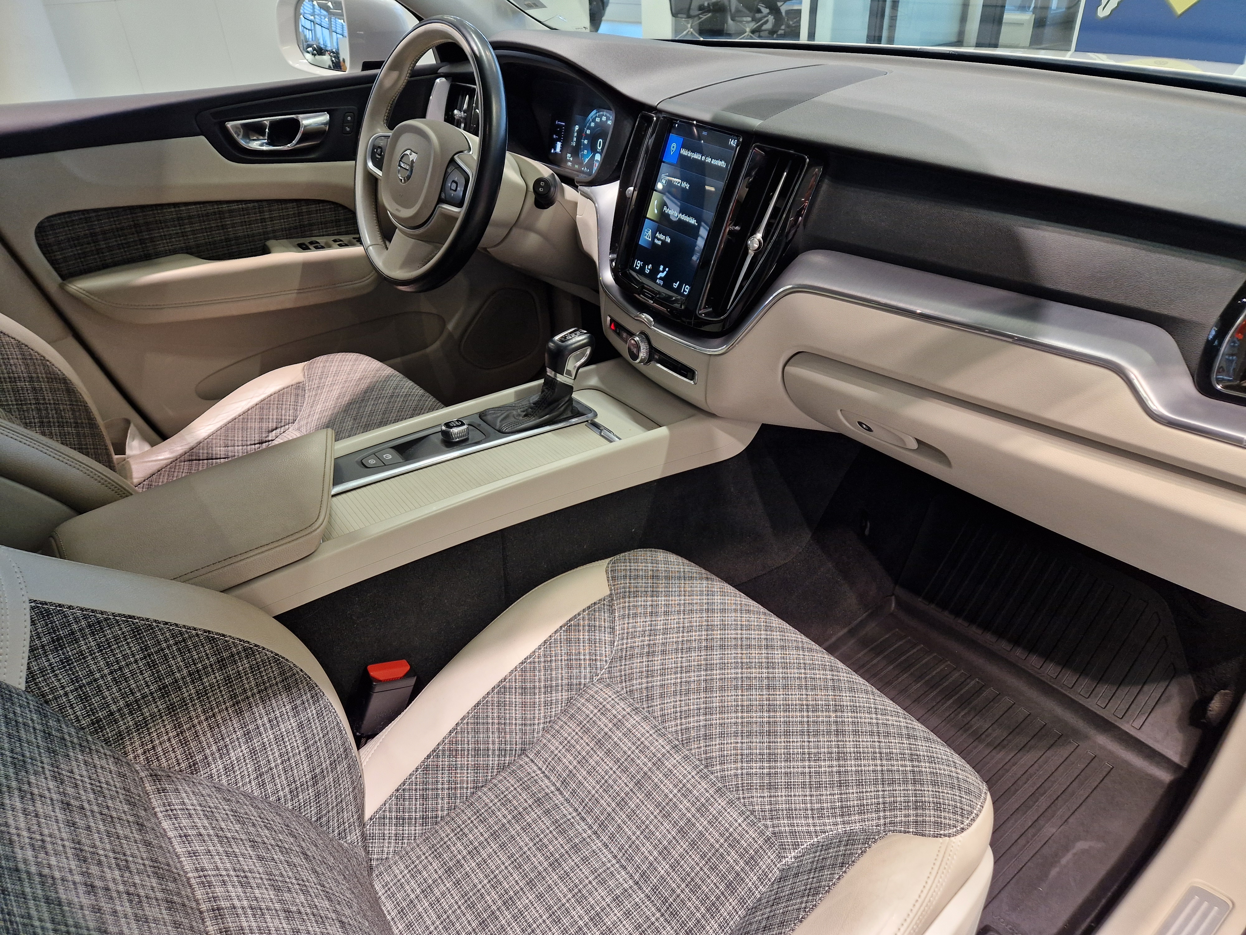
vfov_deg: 58.9
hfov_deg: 73.9
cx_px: 623
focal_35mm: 23
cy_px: 468
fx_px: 828
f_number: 1.8
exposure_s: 1/100
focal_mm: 5.4
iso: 125
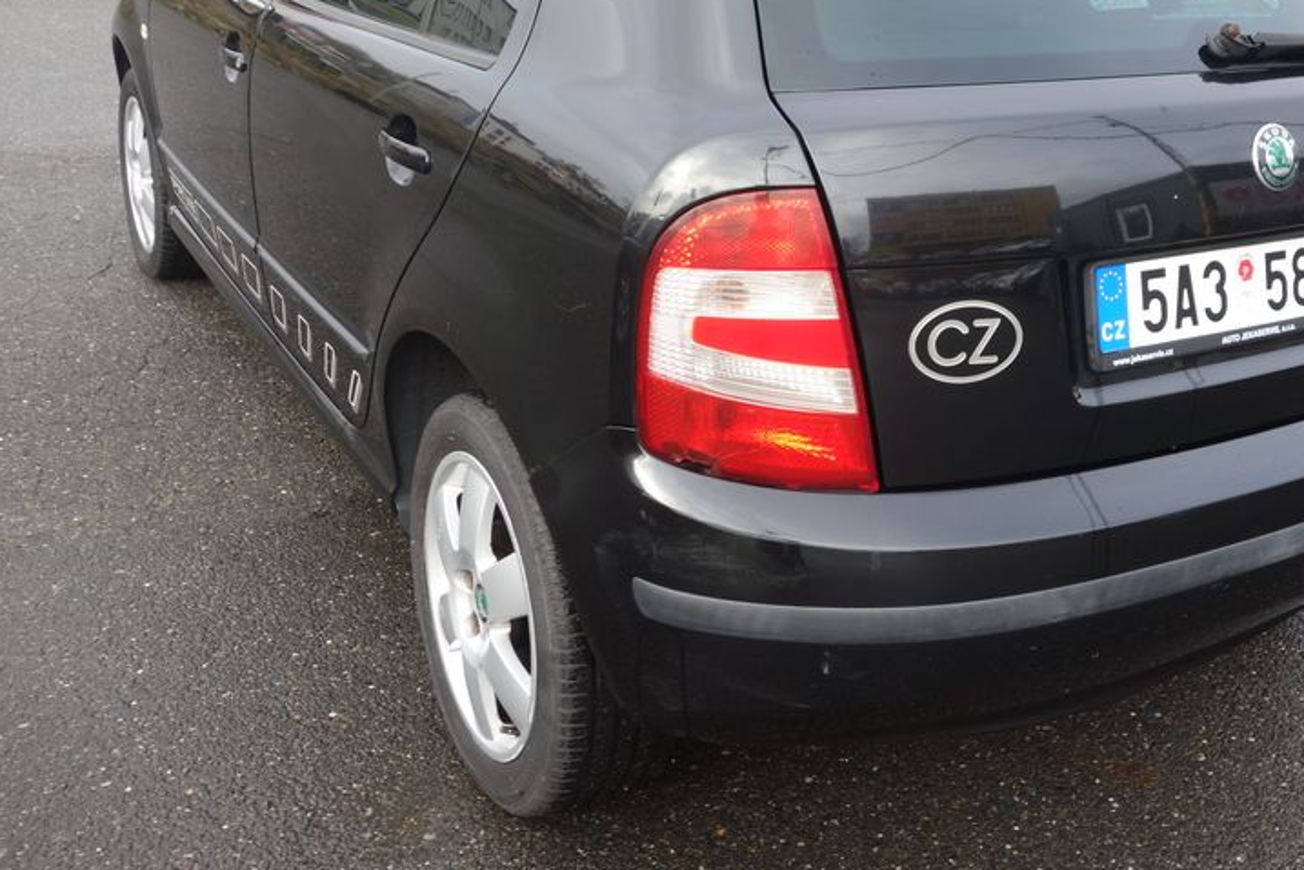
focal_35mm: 40
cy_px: 274
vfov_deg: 33.0
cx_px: 853
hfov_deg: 47.8
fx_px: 1449
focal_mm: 10.4
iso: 125
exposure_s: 1/100
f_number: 4.5
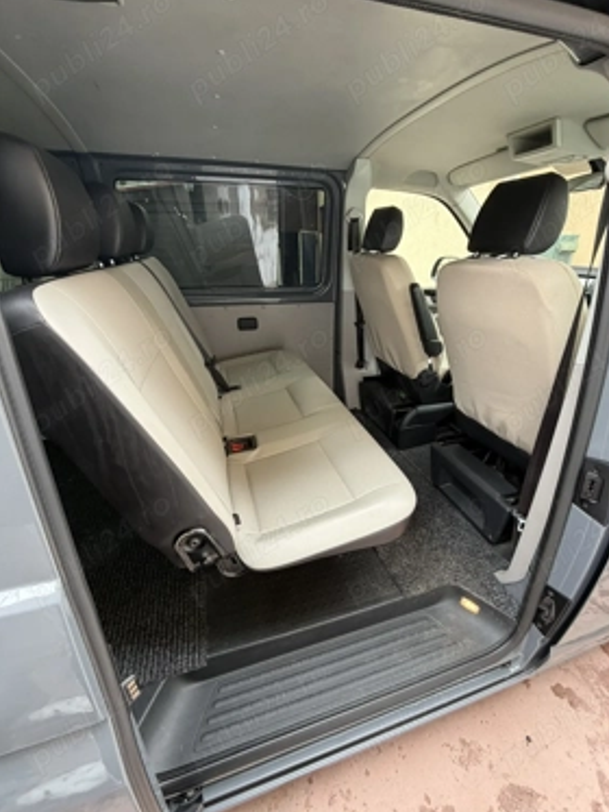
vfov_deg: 98.1
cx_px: 324
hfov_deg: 81.7
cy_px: 414
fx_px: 352
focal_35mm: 15
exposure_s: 1/121
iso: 200
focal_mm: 2.22
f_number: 2.2
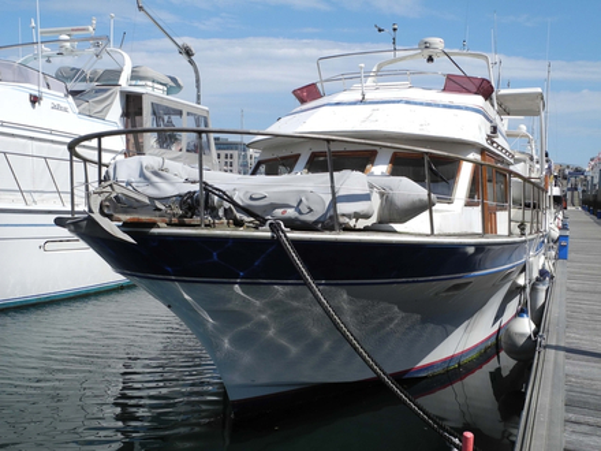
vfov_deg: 37.7
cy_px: 226
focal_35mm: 38
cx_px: 300
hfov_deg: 49.0
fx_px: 660
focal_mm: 8.1
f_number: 5
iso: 100
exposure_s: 1/799
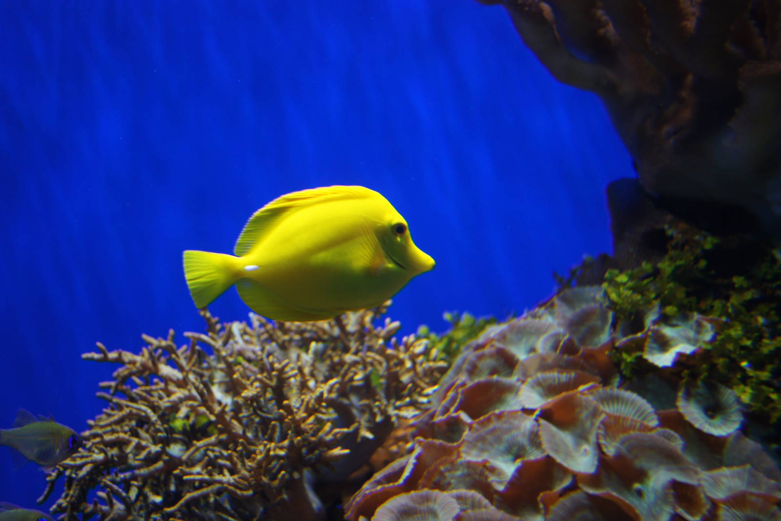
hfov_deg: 43.6
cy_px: 260
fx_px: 976
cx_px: 390
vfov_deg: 29.9
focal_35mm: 45
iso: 320
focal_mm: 30
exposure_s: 1/125
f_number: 2.8
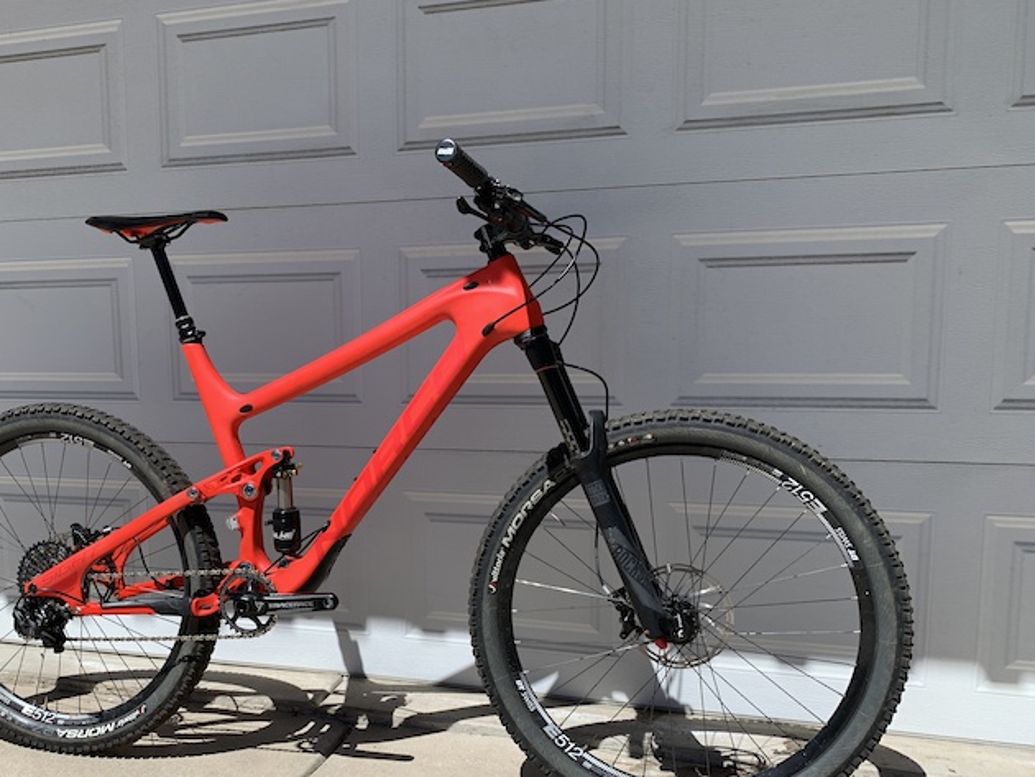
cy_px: 460
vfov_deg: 42.8
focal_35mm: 33
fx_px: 987
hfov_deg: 54.8
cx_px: 396
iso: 25
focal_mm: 4.25
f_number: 1.8
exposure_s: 1/2755
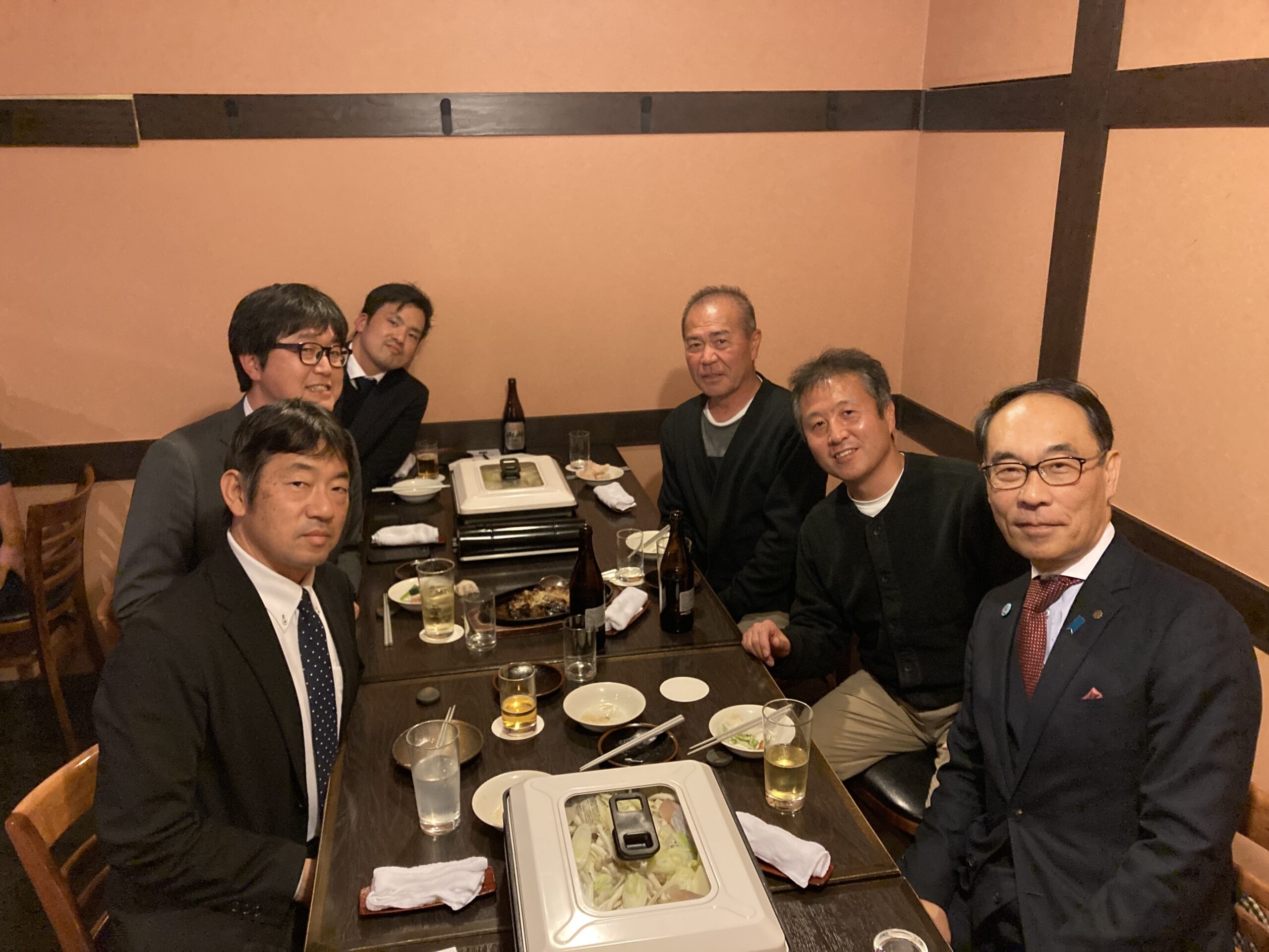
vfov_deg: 49.7
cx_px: 634
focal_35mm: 28
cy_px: 476
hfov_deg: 63.4
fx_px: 1026
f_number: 1.8
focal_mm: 3.99
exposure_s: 1/25
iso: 500
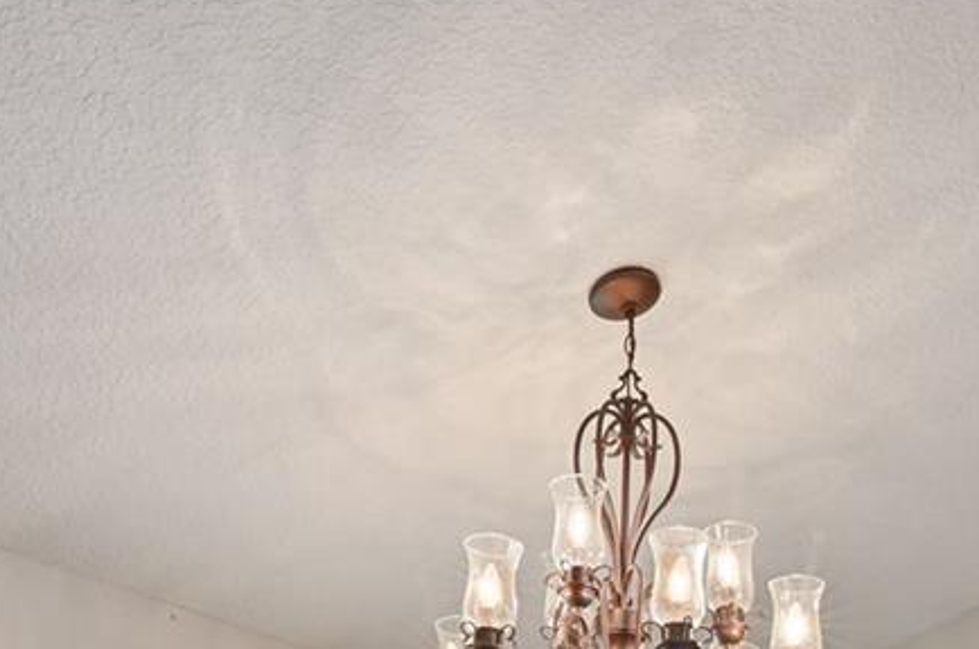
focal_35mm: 59
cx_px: 672
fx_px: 1602
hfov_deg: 33.6
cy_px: 1166
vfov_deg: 18.2
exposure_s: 1/2.5
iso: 100
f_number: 8
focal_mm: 16
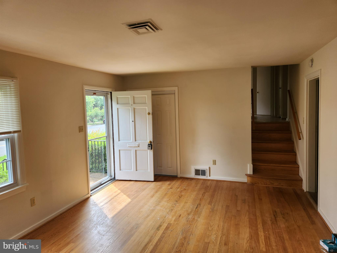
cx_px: 168
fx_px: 224
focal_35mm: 23
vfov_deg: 58.9
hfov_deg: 73.9
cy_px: 126
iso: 50
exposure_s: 1/180
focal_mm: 5.4
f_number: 1.8
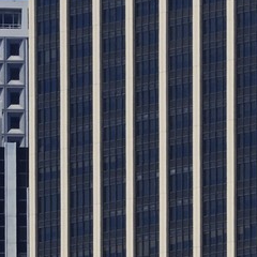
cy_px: 622
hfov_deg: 1.7
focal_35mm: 1046
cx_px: 70
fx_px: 8786
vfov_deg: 1.7
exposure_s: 1/250
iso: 200
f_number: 10
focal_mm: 185
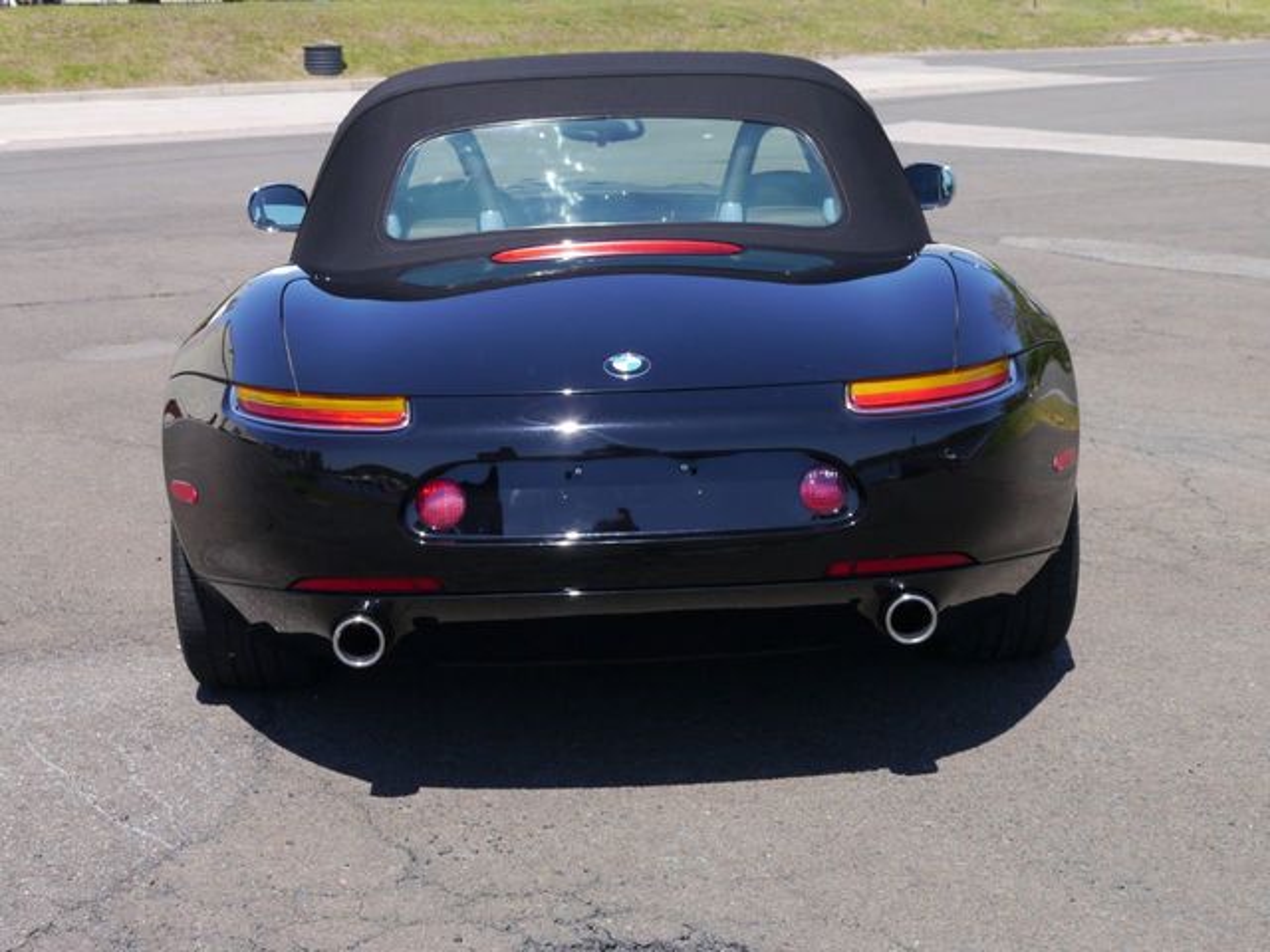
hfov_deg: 42.9
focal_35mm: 44
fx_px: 1614
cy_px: 476
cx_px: 635
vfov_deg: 32.9
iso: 160
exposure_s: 1/320
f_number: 7.1
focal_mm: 22
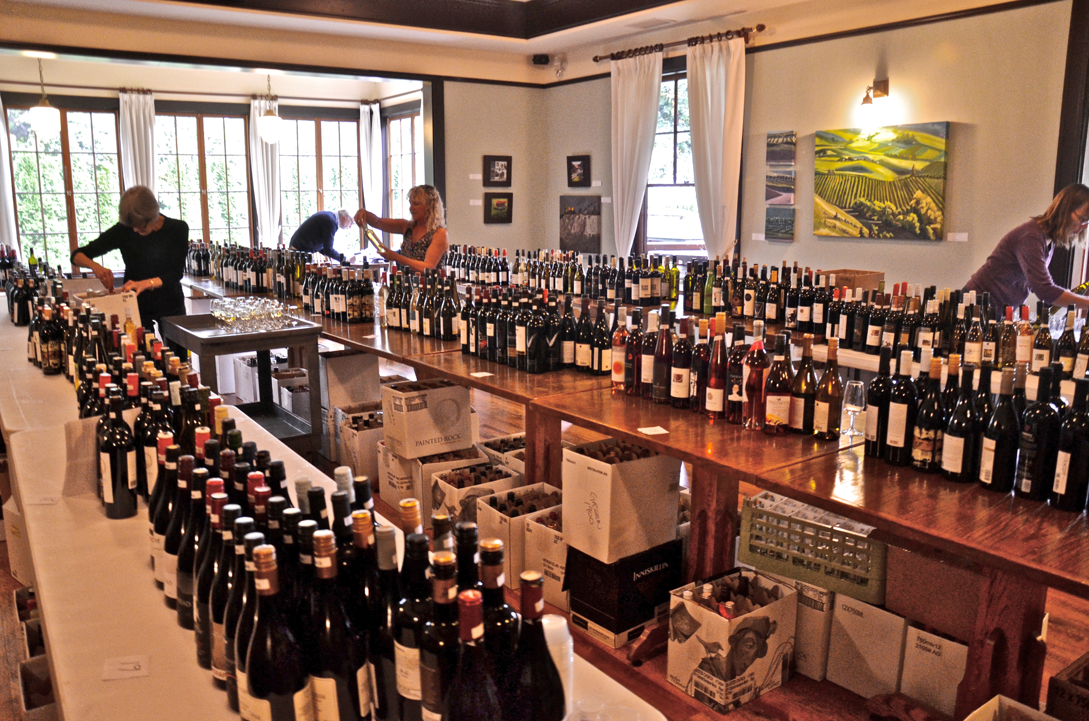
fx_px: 815
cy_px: 360
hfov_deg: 67.5
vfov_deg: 47.7
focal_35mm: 27
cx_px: 544
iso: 1000
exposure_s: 1/30
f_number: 3.5
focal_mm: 18
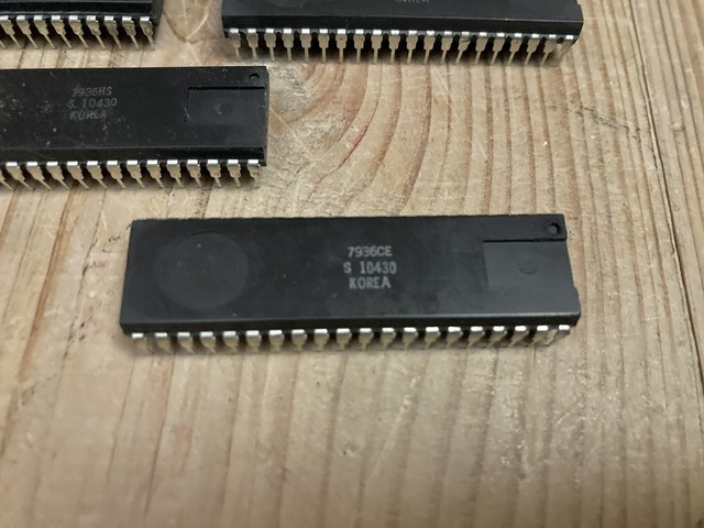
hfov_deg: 63.4
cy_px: 264
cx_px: 352
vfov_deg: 49.7
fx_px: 569
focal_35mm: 28
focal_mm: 3.99
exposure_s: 1/26
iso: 640
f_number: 1.8
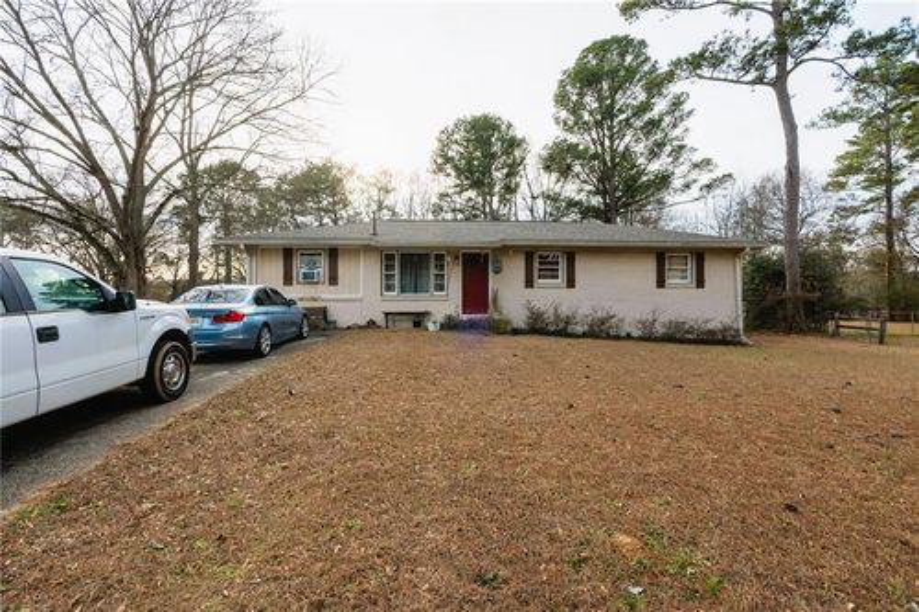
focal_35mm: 18
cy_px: 306
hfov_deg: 90.0
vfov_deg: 67.3
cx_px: 460
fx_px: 459
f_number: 9
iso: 400
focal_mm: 12
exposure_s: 1/1250
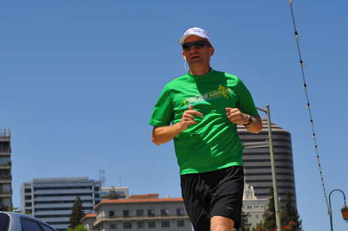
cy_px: 168
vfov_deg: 15.6
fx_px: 840
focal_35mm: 87
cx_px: 90
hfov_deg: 23.2
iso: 200
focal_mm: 50
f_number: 5.6
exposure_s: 1/2000
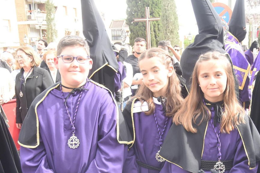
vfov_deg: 25.1
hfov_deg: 37.1
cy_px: 137
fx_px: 383
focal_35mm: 53
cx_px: 172
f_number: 8
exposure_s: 1/125
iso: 360
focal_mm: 29
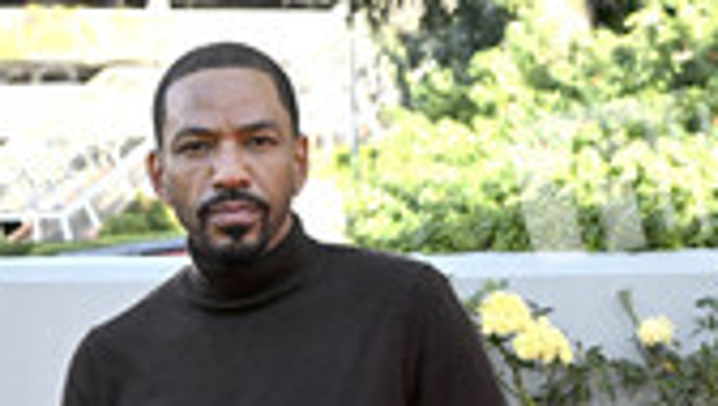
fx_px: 2135
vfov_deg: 10.1
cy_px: 803
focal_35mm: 112
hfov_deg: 19.1
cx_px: 342
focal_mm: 45
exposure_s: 1/320
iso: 640
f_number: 5.6
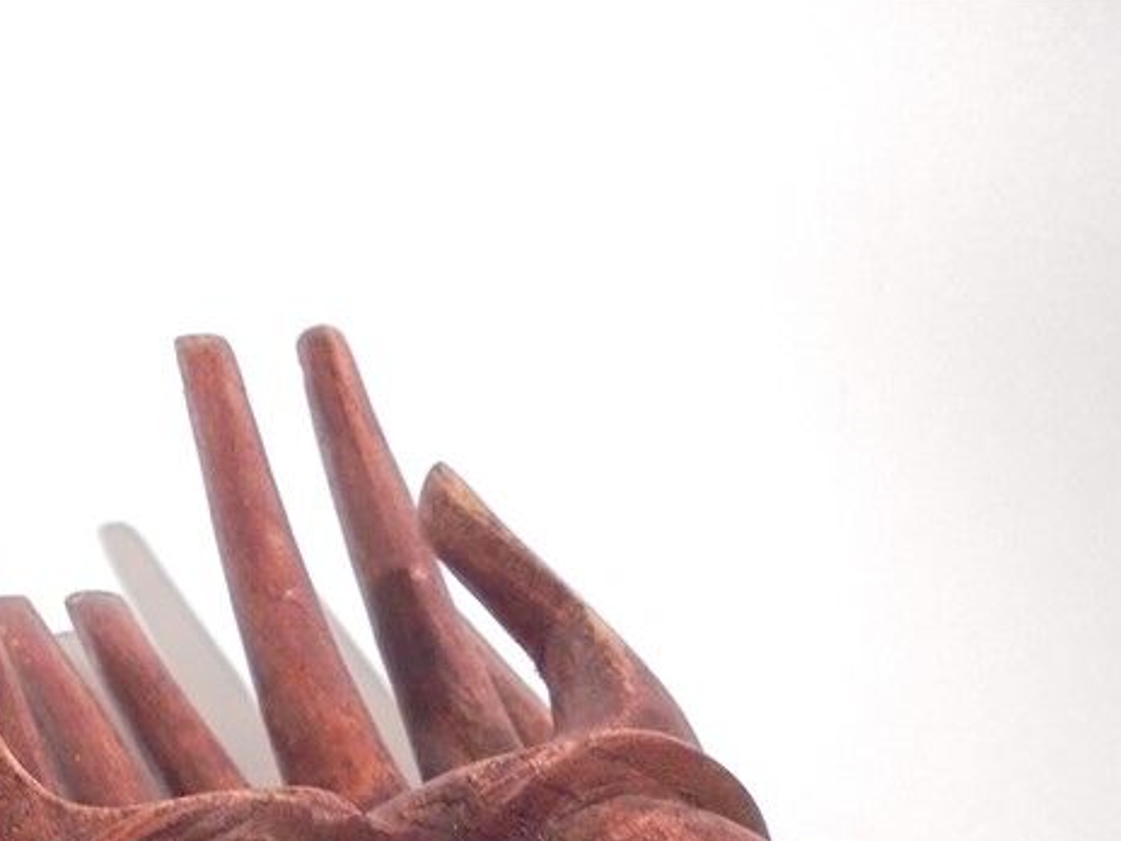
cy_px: 1075
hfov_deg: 29.2
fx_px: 2137
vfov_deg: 20.4
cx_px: 395
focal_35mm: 66
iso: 400
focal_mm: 6.1
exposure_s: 1/25
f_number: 4
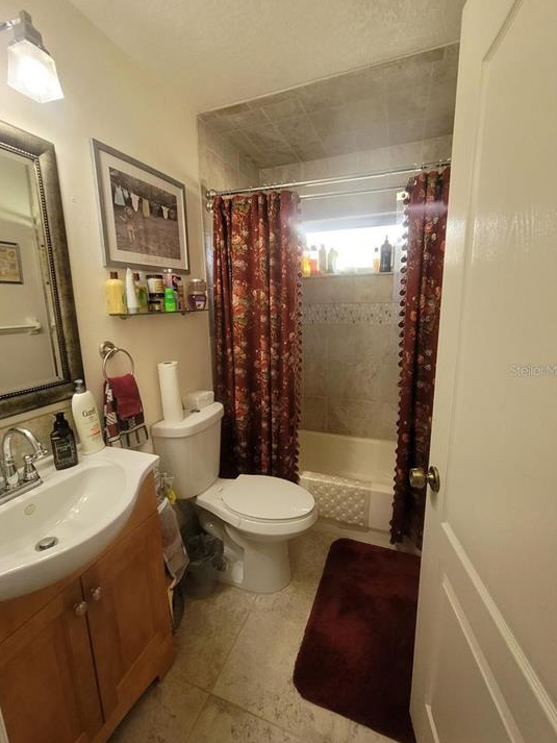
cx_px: 273
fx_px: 300
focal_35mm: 14
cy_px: 370
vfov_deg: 102.1
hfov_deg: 85.7
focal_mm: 2.2
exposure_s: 1/60
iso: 400
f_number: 2.2
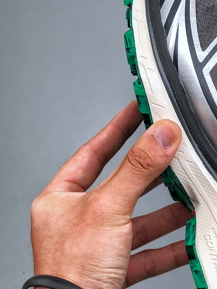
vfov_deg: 15.9
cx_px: 220
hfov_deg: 11.8
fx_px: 1037
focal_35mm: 124
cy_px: 174
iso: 20
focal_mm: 6.6
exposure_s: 1/50
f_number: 2.8
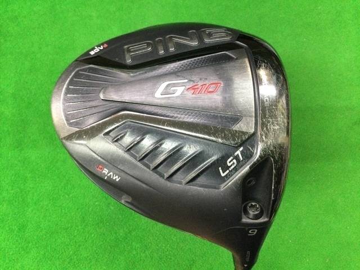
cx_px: 180
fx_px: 322
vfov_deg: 45.4
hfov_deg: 58.4
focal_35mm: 31
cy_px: 135
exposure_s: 1/30
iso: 200
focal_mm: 3.3
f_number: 2.4
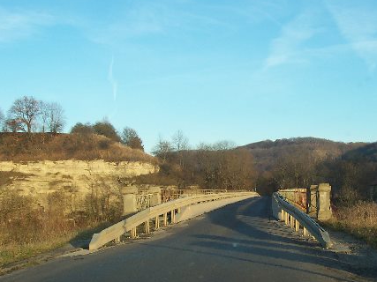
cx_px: 259
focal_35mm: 51
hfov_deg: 37.0
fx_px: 555
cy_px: 168
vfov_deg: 28.5
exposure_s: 1/125
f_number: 5.6
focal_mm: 5.6
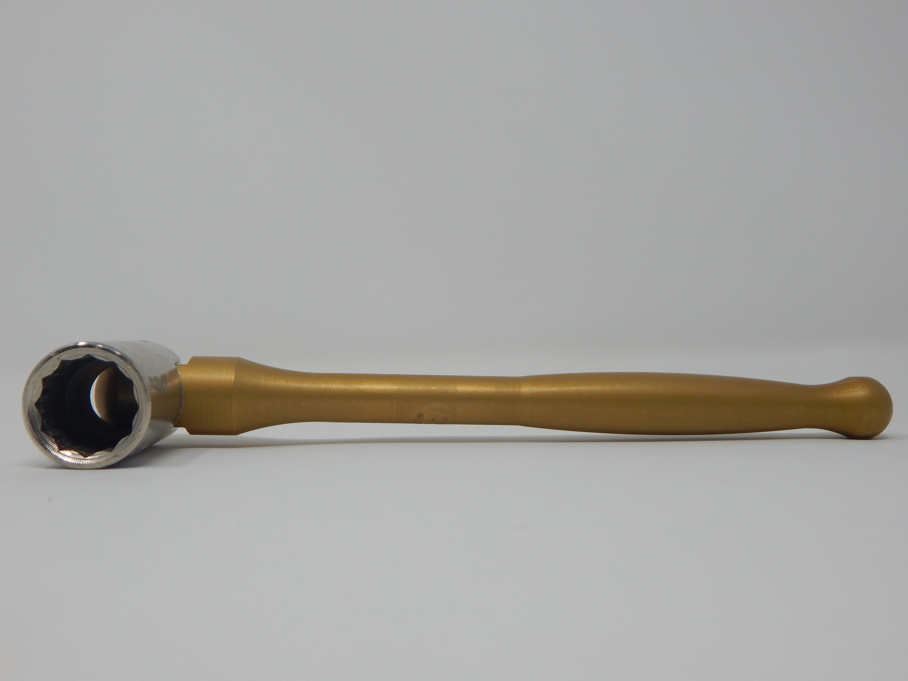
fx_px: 997
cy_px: 340
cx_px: 454
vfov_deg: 37.7
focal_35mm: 38
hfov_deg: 49.0
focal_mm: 6.8
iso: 125
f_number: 3.4
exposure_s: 1/160
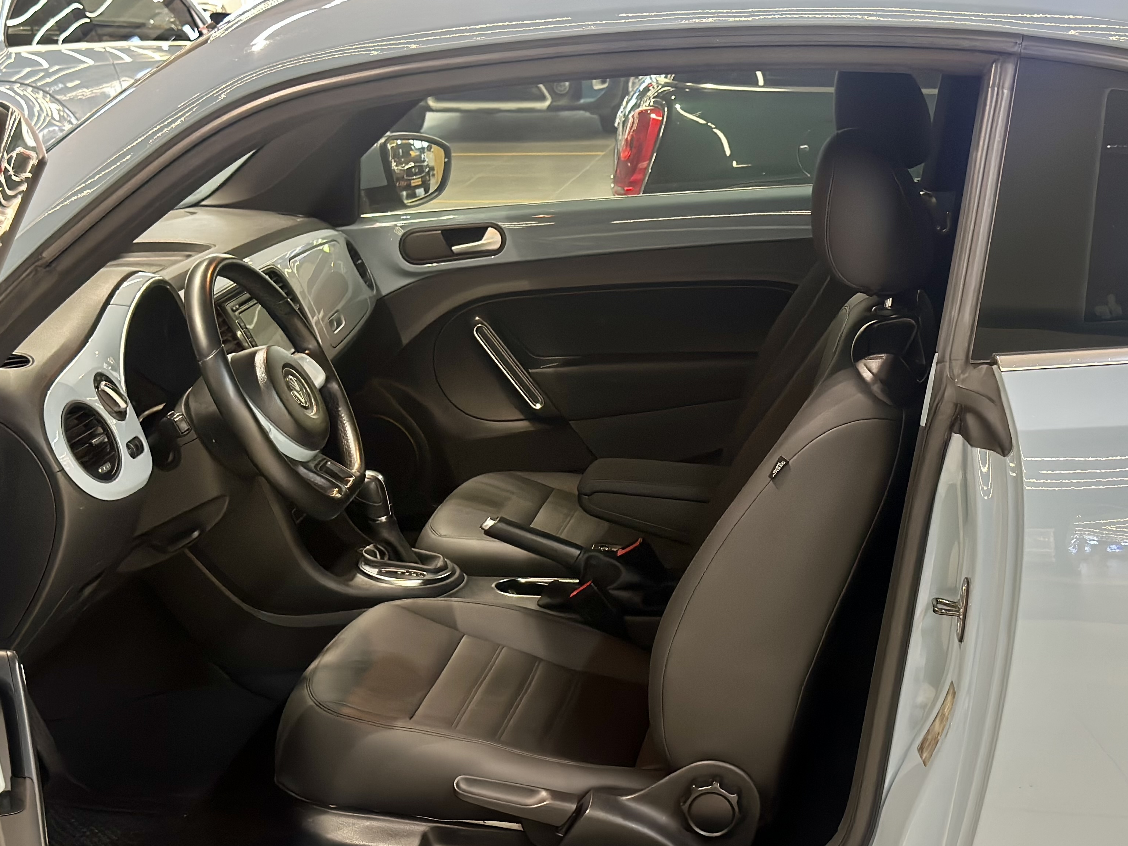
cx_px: 626
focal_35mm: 63
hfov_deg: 30.7
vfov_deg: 23.3
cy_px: 494
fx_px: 2053
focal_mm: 6.86
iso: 320
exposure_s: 1/50
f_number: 1.78
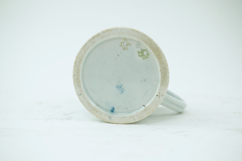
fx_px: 302
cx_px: 121
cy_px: 80
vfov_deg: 29.9
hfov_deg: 43.6
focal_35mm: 45
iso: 640
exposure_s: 1/60
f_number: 9
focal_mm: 30
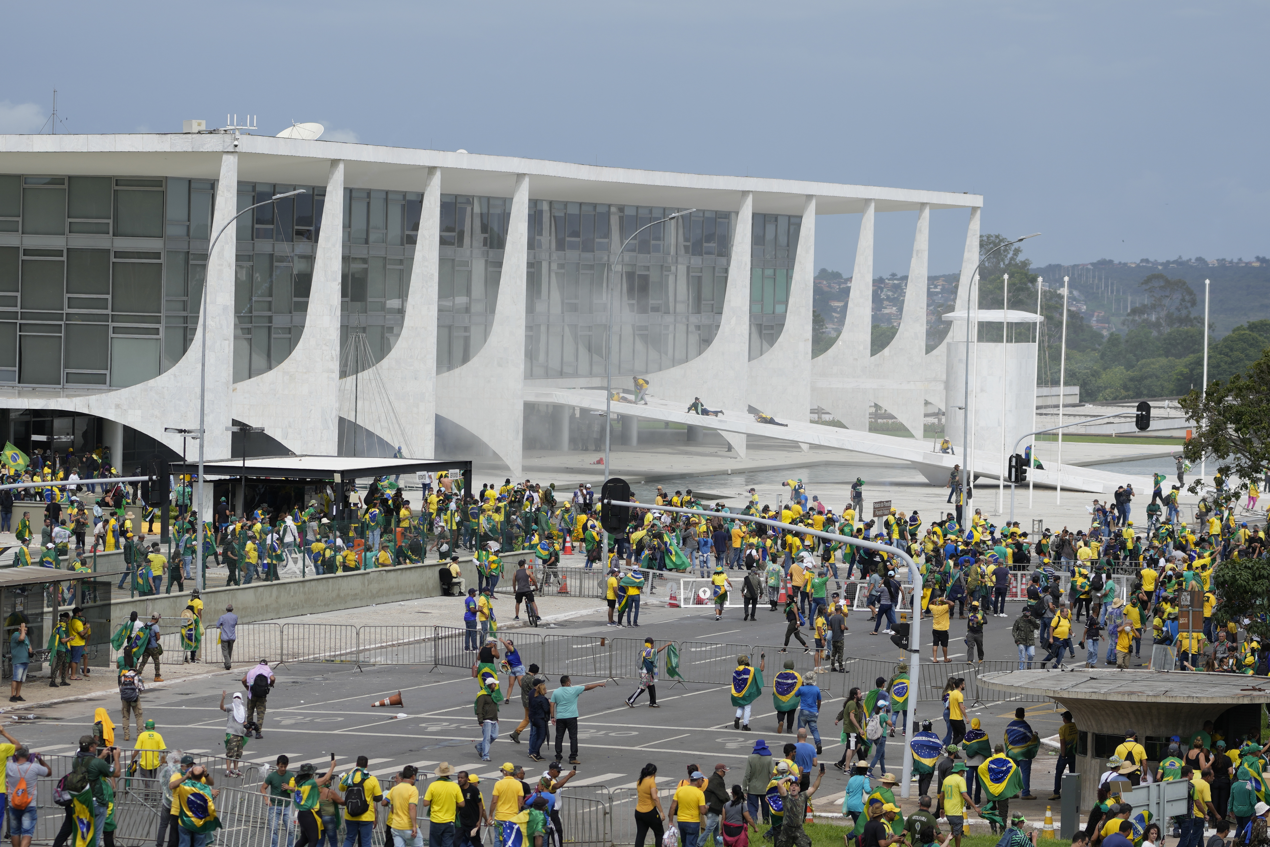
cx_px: 635
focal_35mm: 150
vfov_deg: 9.1
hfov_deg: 13.7
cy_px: 424
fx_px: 5291
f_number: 5.6
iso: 100
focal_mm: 100
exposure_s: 1/640
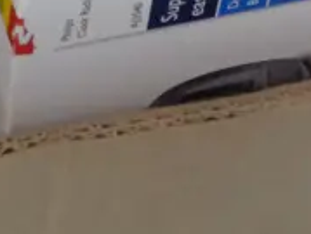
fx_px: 1440
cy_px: -354
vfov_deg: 8.4
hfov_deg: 12.3
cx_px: 148
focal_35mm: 160
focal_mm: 14
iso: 2500
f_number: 3.5
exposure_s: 1/60
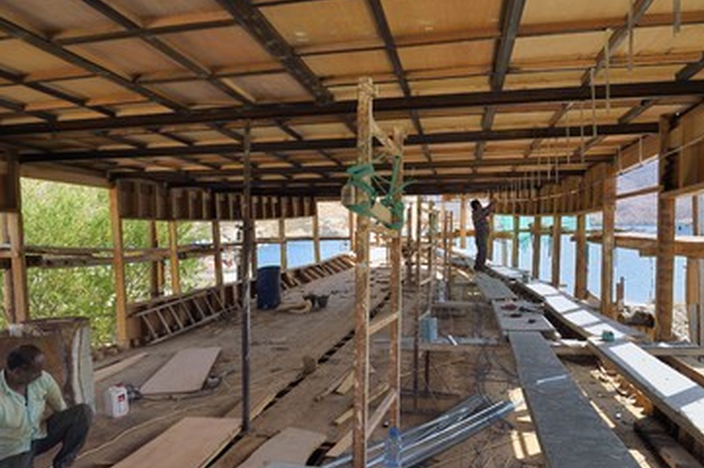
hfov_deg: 65.4
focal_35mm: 28
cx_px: 317
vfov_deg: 46.2
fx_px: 547
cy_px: 263
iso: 200
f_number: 9
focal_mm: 24
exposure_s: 1/200
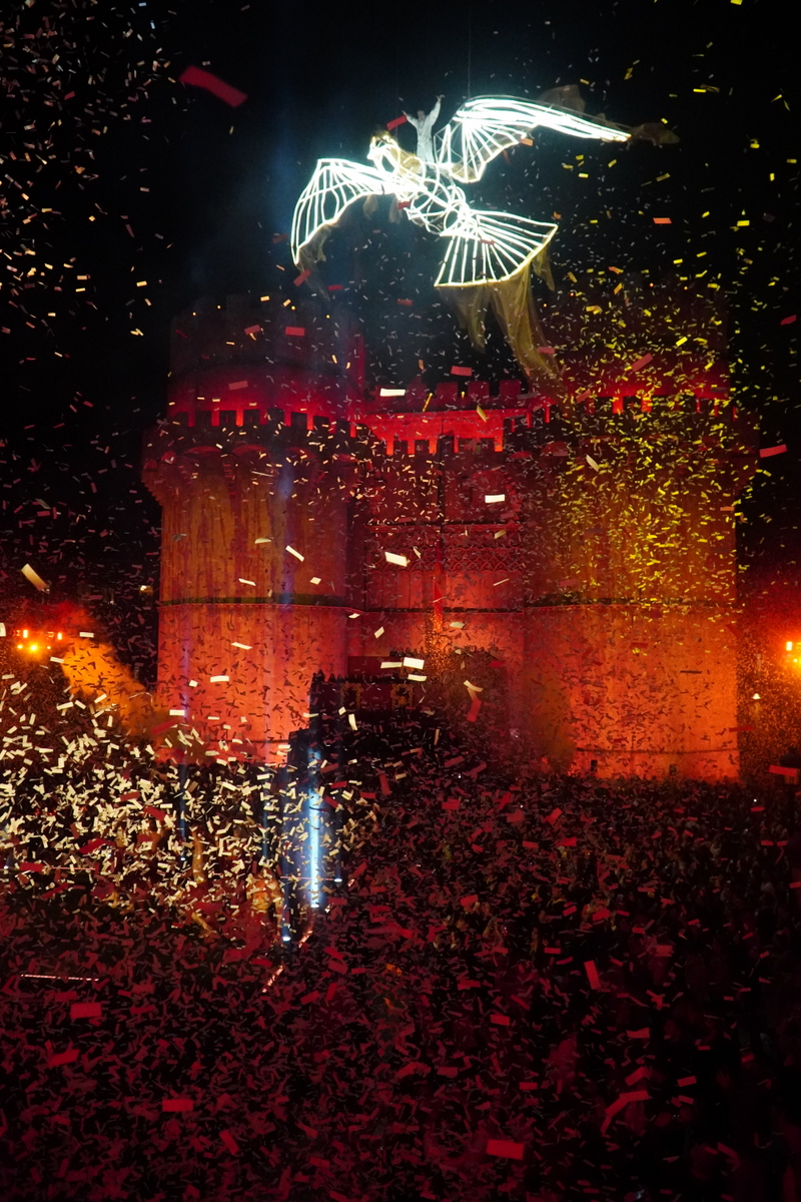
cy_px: 601
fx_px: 901
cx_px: 400
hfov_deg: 47.9
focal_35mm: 27
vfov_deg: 67.4
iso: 6400
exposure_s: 1/500
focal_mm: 18
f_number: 4
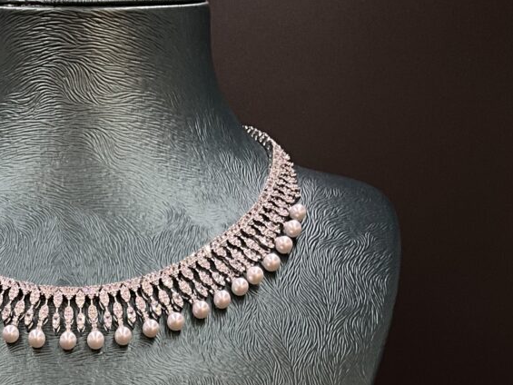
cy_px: 638
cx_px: 80
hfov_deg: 25.7
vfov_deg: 17.2
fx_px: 1097
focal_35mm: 74
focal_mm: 3
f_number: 1.8
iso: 64
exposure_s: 1/57
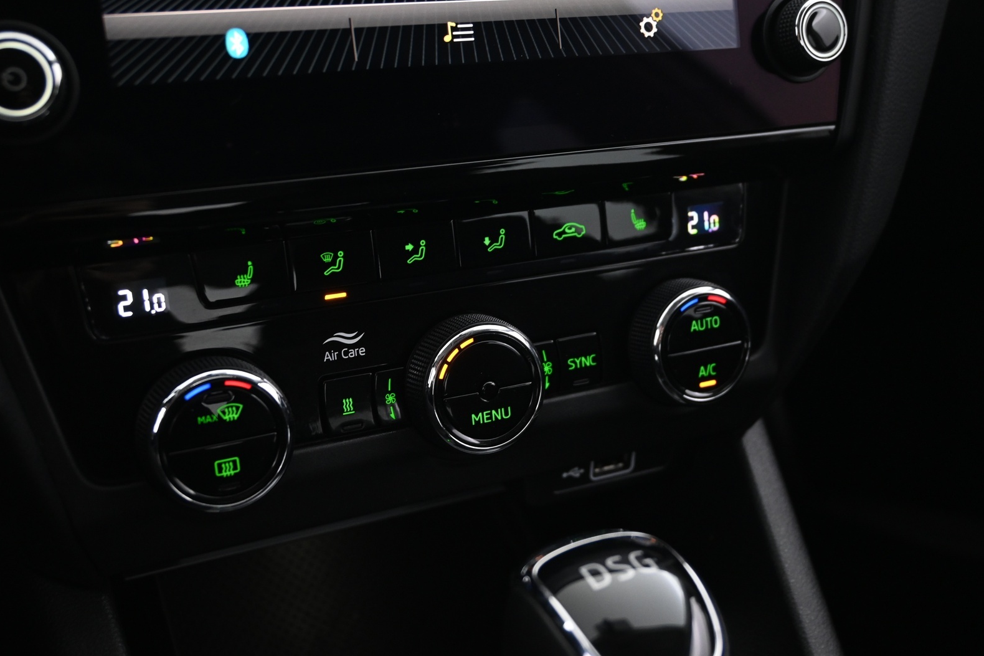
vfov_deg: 33.4
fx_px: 1093
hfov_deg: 48.5
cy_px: 326
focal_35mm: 40
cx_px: 489
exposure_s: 1/10
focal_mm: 26
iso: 1600
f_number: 4.5
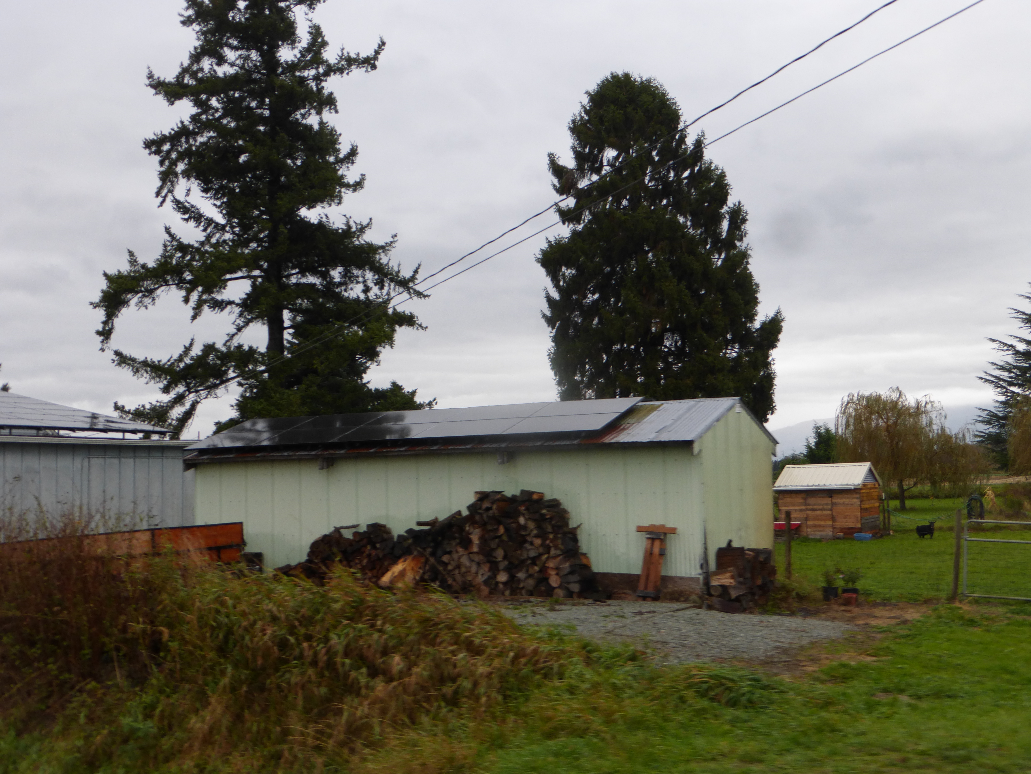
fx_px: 1162
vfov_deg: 36.8
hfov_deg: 47.9
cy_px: 387
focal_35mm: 39
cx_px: 516
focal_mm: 6.9
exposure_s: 1/60
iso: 100
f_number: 3.9
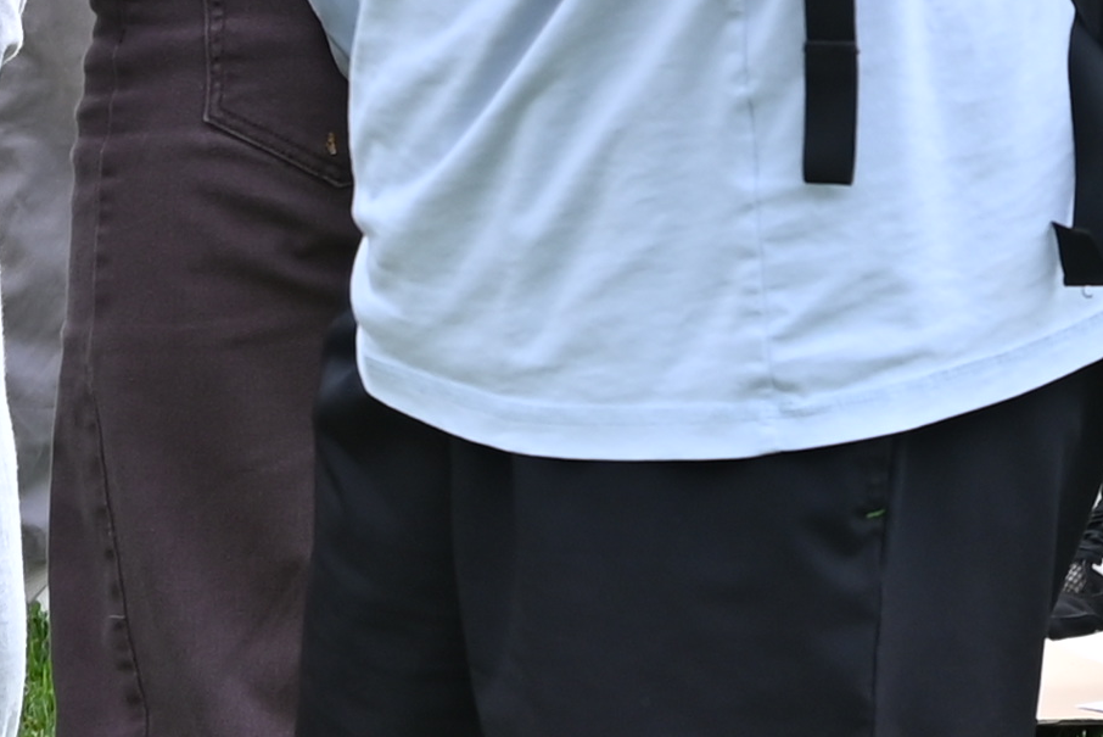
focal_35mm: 279
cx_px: 1633
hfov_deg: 7.3
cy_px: -783
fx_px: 8552
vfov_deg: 4.8
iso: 125
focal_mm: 42
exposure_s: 1/250
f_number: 5.6
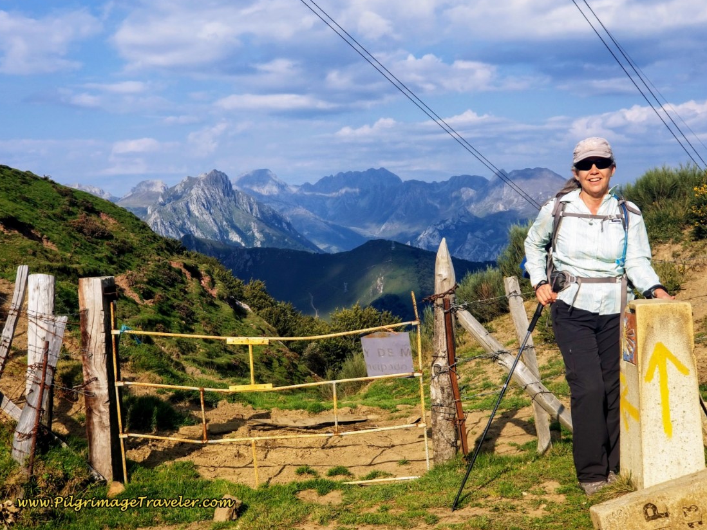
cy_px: 261
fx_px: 1082
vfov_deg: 27.5
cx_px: 351
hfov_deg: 36.2
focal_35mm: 53
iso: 25
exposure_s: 1/800
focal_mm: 6
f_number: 2.4
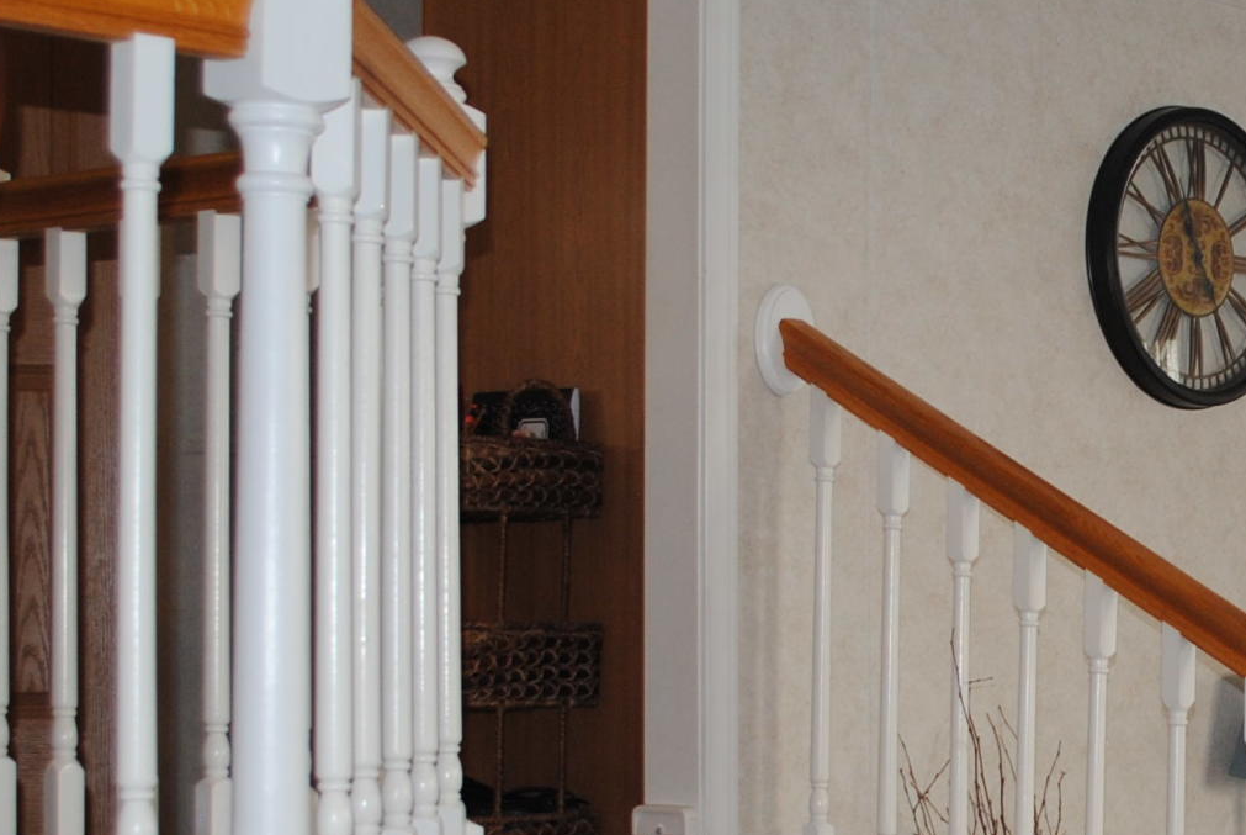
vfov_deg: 15.4
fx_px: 3084
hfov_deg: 21.8
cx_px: 1319
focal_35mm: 89
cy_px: 601
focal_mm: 20
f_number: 3.8
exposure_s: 1/60
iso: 200
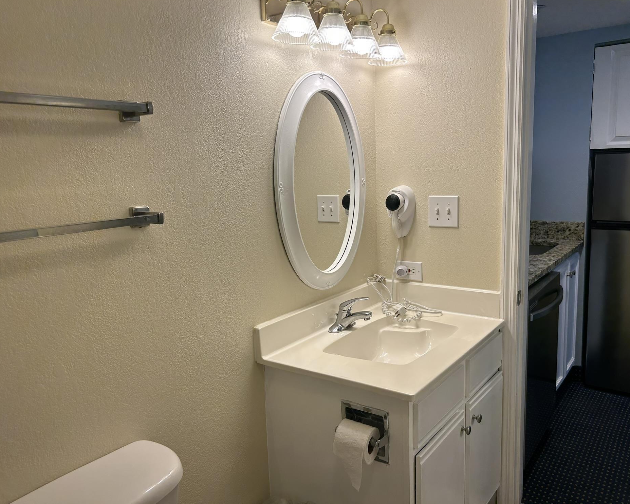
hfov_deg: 62.2
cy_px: 251
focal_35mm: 28
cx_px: 333
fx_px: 522
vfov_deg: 51.5
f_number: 1.5
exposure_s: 1/141
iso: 32
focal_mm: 5.7
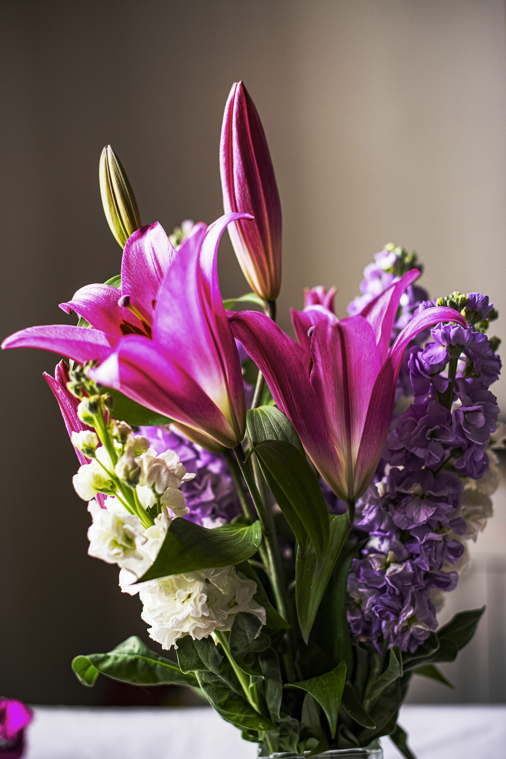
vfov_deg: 39.6
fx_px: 1053
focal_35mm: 50
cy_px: 380
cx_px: 253
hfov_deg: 27.0
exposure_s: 1/400
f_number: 2.5
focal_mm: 50
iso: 1000
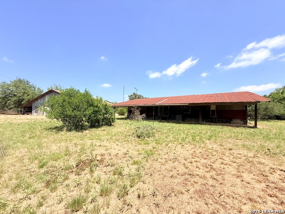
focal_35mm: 14
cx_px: 142
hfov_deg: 102.1
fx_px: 115
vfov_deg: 85.7
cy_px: 107
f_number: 2.2
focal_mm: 2.22
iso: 50
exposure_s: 1/1961
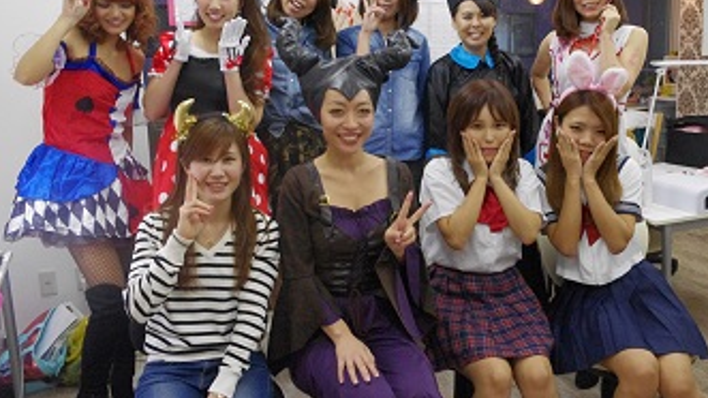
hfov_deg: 59.5
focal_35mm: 33
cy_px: 138
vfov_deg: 35.3
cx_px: 372
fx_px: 619
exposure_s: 1/60
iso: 3200
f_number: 6.7
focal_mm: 18
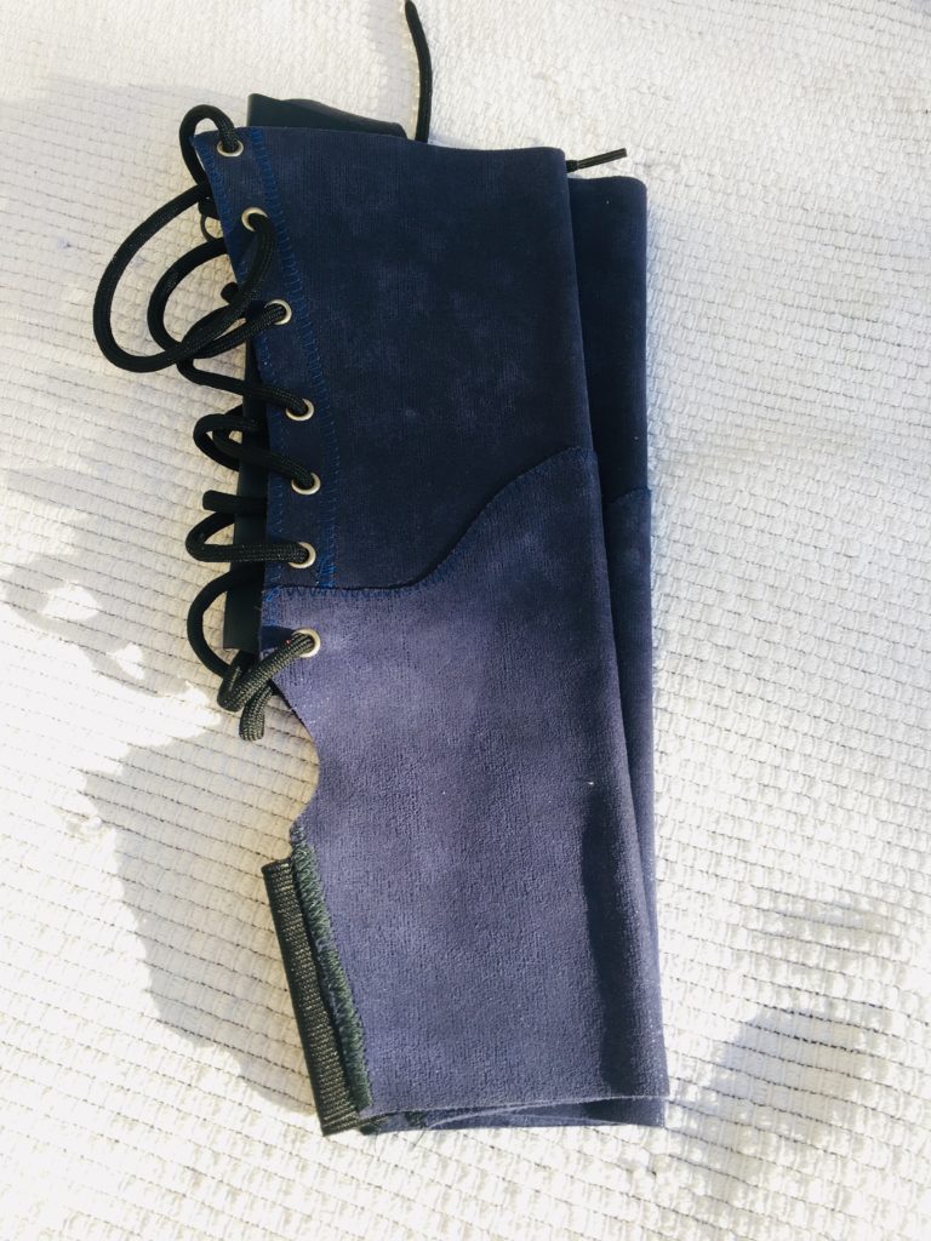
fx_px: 1040
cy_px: 620
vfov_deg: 61.7
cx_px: 466
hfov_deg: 48.2
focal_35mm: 29
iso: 25
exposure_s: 1/204
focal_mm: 4.15
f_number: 2.2
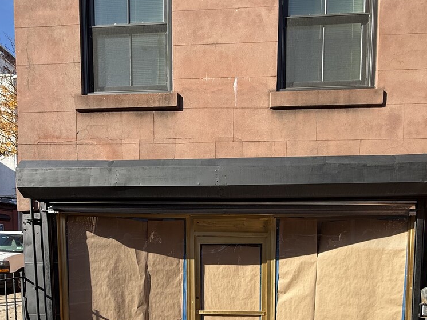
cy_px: 264
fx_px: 308
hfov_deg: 69.4
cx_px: 218
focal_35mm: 25
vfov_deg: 50.9
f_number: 2.2
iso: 50
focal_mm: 2.22
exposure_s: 1/876
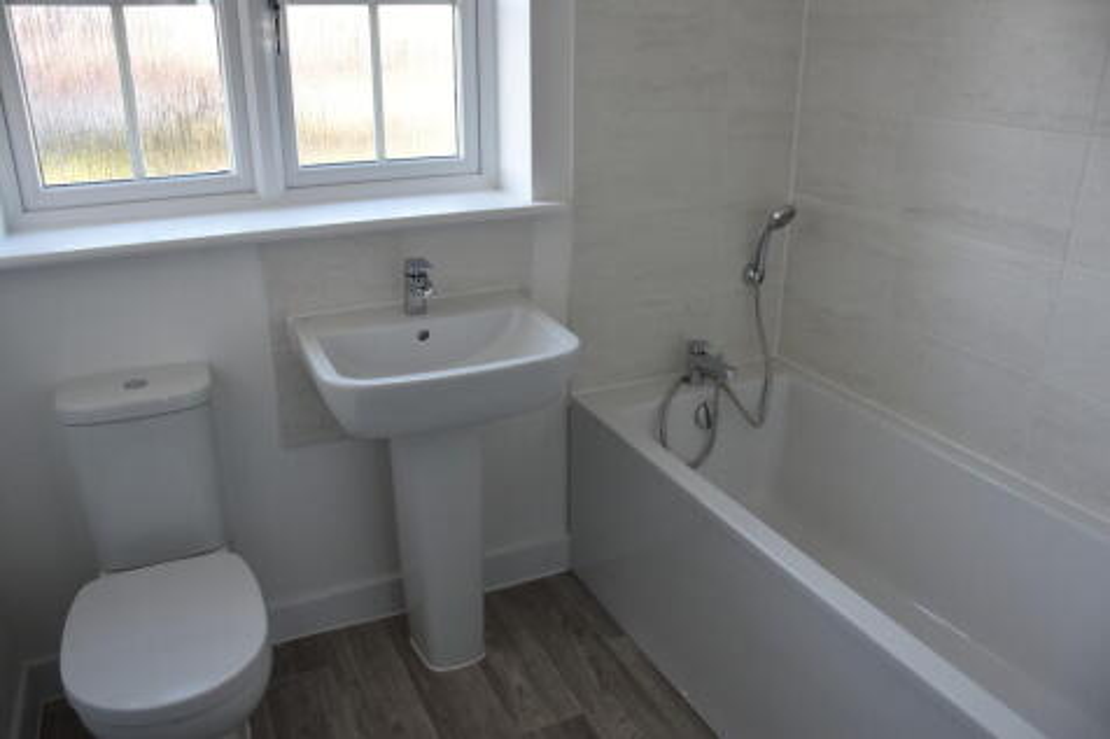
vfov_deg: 47.9
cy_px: 370
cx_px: 555
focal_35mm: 27
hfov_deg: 67.4
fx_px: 832
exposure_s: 1/80
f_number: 4.5
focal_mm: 18
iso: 400
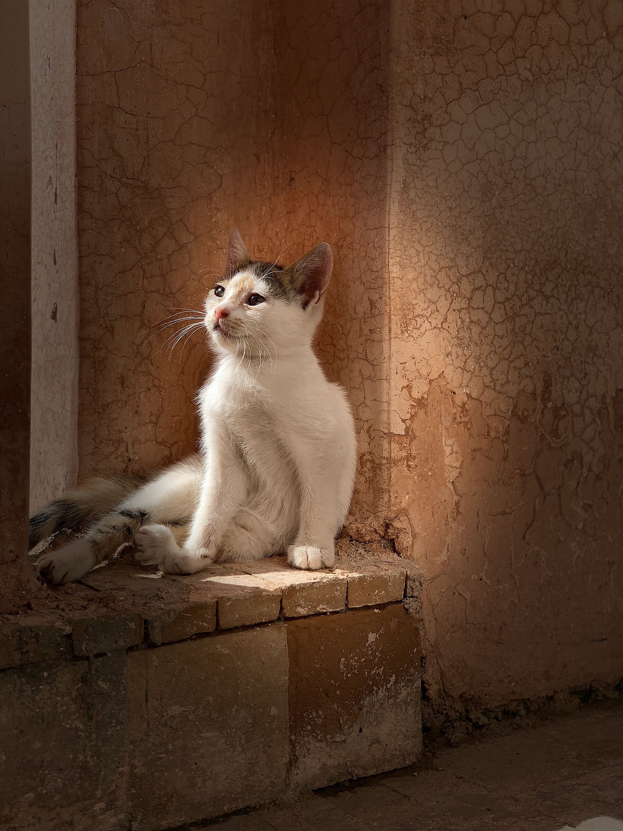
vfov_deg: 36.8
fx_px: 1248
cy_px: 416
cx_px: 312
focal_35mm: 52
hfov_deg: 28.0
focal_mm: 6
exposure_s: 1/615
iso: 16
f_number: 2.4
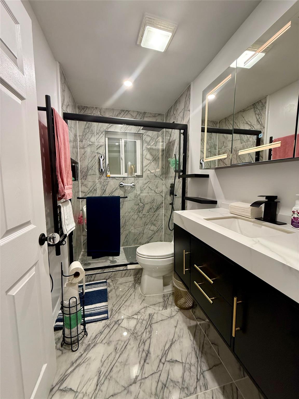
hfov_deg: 85.7
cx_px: 150
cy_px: 200
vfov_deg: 102.1
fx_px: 161
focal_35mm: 14
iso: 250
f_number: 2.2
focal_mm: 2.22
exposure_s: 1/60
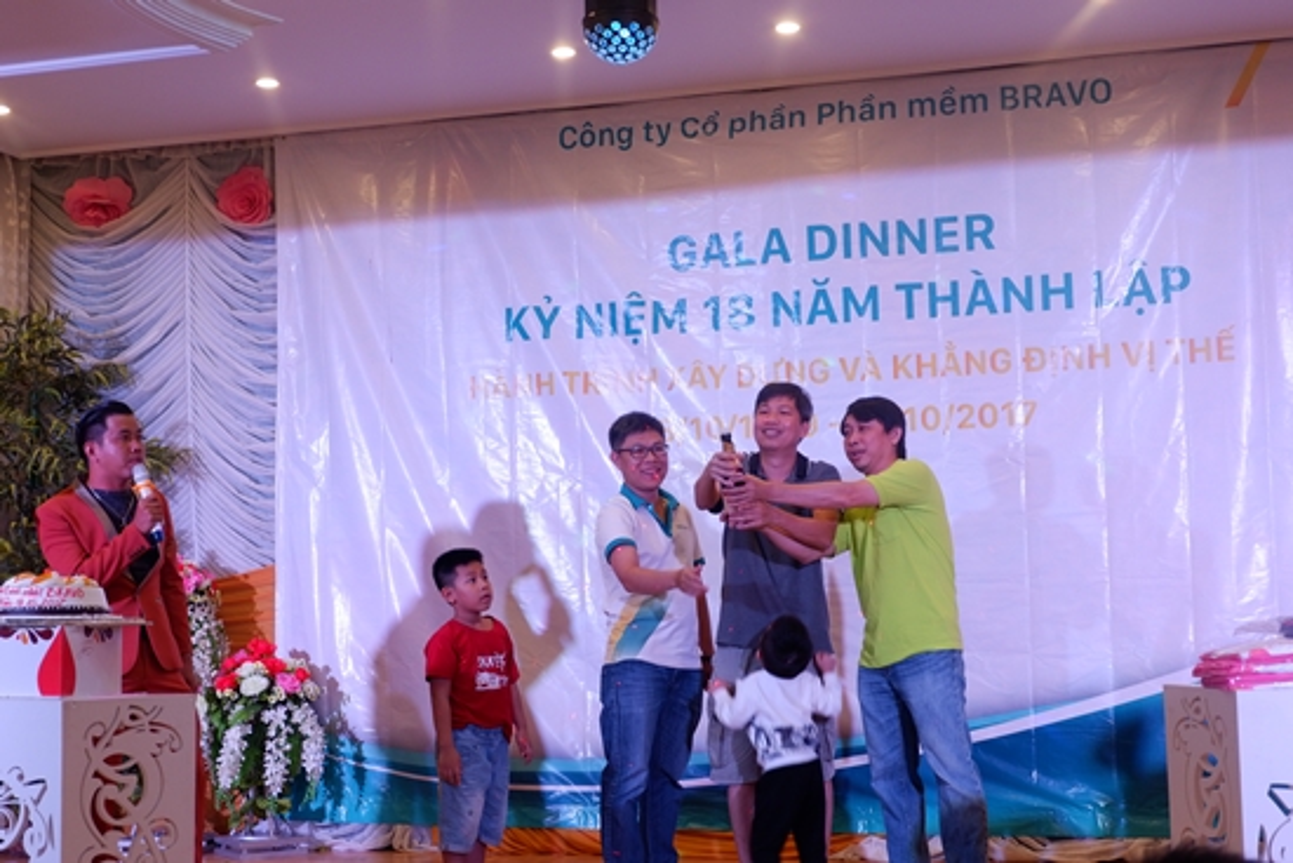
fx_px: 1581
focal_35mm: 44
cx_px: 646
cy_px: 432
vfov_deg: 30.5
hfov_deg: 44.5
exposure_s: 1/60
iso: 500
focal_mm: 29.5
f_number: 4.7
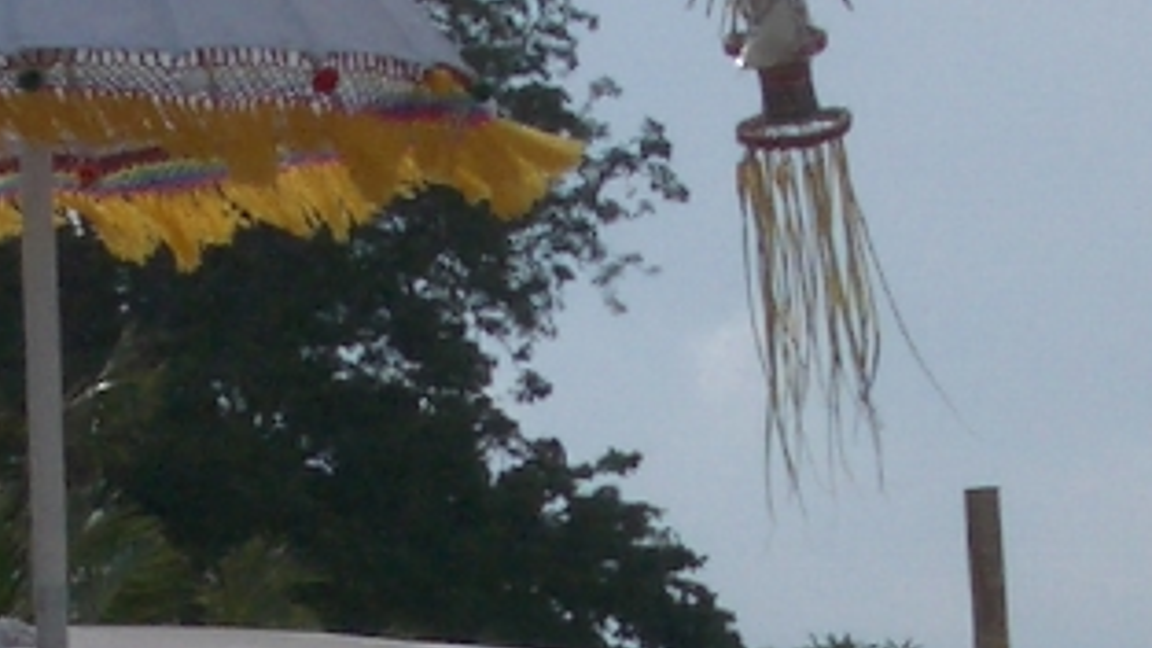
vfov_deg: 6.2
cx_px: 751
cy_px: 740
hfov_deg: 11.0
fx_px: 5956
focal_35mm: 195
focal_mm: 5.8
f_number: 4.3
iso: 50
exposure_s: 1/2000
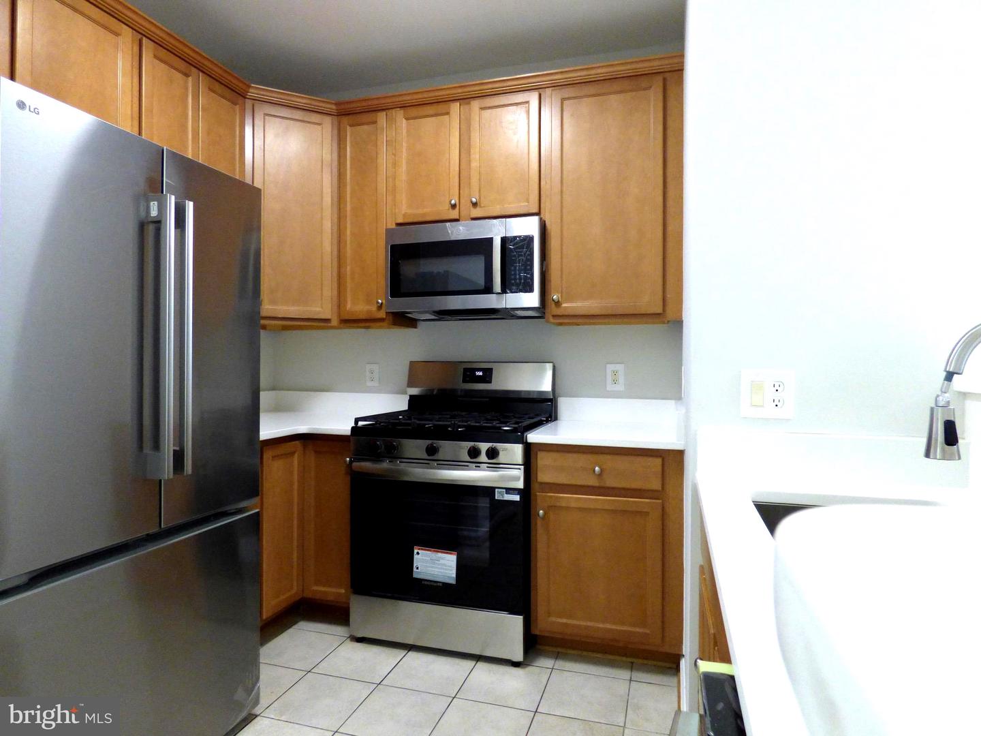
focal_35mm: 20
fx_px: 567
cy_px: 368
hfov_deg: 81.7
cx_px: 490
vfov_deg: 66.0
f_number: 2.8
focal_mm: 3.58
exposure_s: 1/50
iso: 400
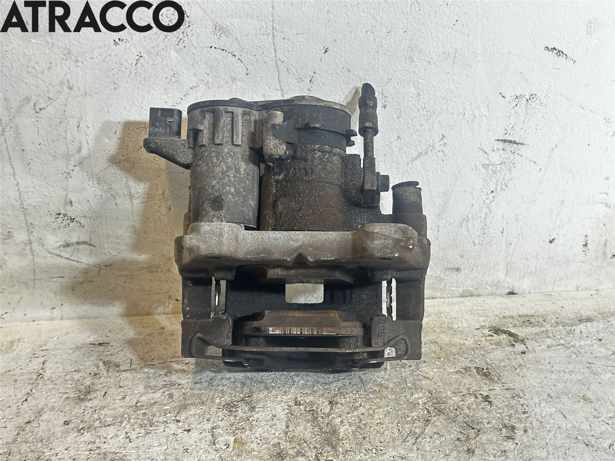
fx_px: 853
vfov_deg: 30.3
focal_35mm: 48
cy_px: 230
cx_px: 308
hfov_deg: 39.7
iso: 200
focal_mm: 6.86
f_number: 1.78
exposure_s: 1/50
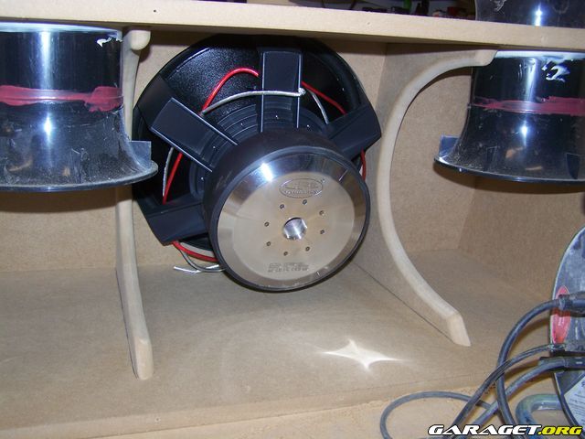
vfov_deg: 37.7
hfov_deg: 49.0
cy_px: 220
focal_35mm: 38
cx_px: 292
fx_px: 642
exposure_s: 1/60
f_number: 2.8
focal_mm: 6.3
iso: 80
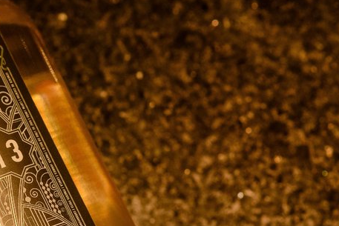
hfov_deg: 9.1
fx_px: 2100
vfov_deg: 6.2
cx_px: -27
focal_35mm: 223
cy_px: 163
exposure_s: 1/100
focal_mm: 85
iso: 800
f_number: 5
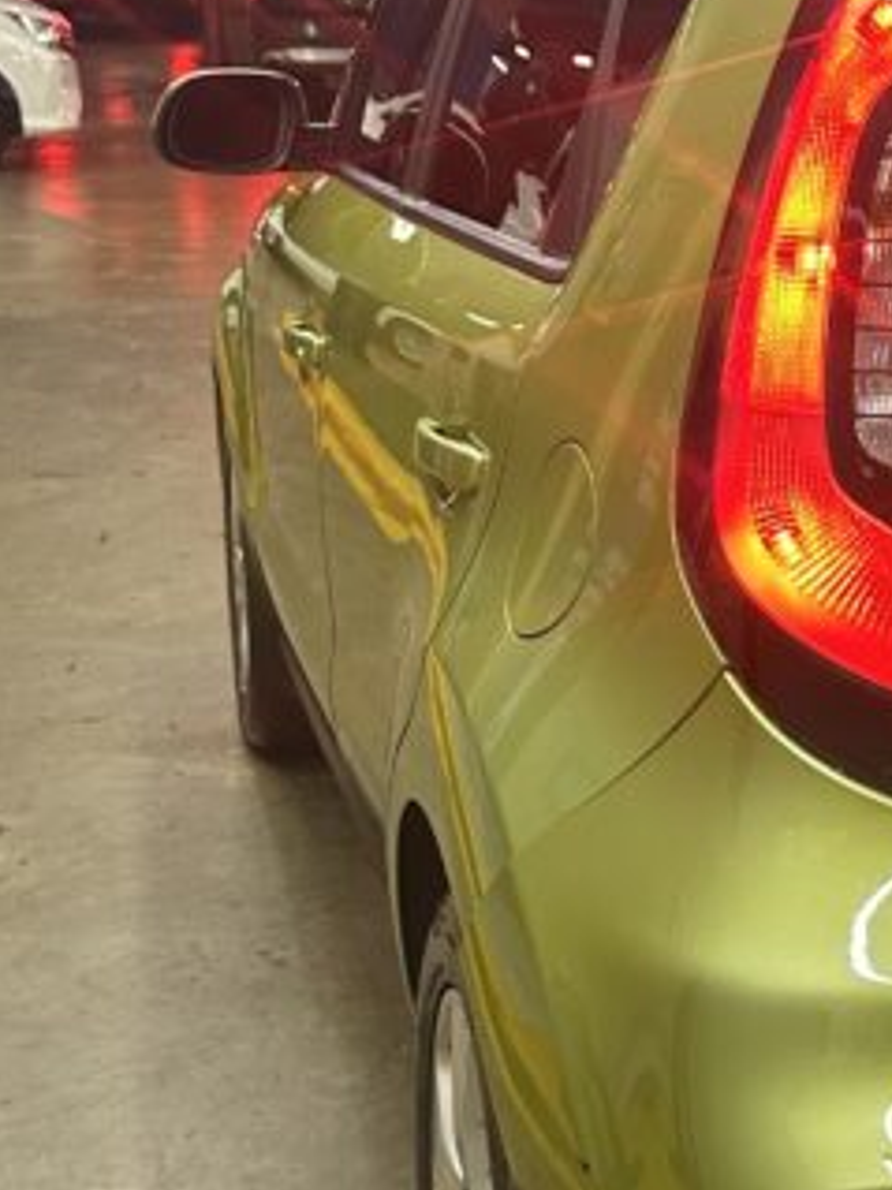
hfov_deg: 18.5
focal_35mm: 77
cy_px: 597
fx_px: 2647
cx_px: 937
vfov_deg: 25.3
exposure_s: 1/60
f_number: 1.78
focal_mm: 6.86
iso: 250
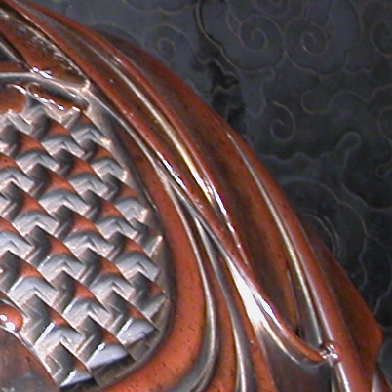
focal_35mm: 197
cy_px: 124
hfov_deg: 8.6
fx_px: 2524
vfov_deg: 8.9
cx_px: -291
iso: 100
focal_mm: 9
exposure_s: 1/35.9
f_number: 2.8
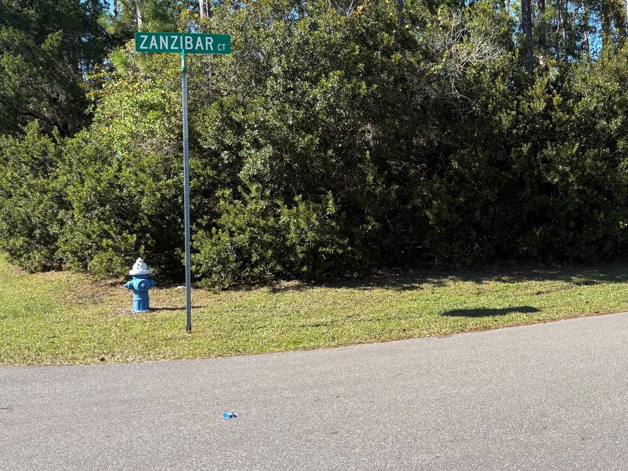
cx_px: 412
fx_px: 707
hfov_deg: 47.2
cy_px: 175
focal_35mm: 39
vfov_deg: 36.6
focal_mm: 5.96
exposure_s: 1/1175
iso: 50
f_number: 1.6
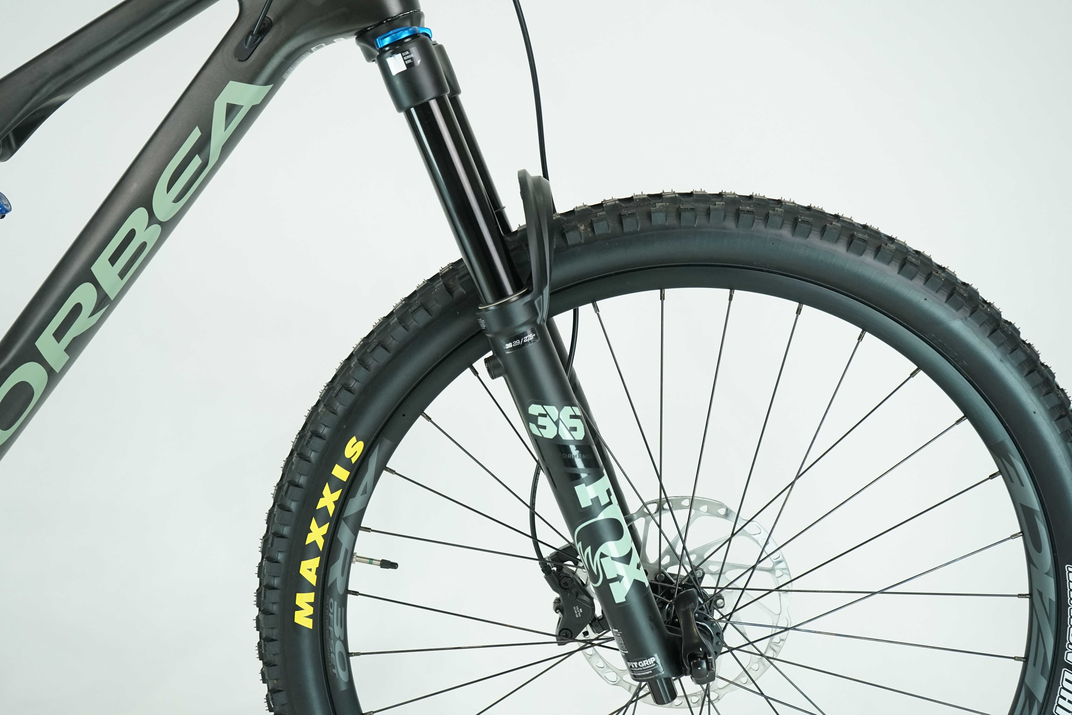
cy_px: 358
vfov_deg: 31.9
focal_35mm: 42
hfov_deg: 46.4
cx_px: 536
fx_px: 1251
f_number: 5.6
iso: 1600
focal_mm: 42
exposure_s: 1/200
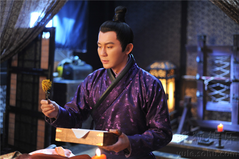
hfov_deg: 39.6
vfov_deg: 26.9
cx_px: 120
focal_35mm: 50
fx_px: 332
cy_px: 80
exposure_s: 1/80
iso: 1250
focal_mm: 50
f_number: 1.8
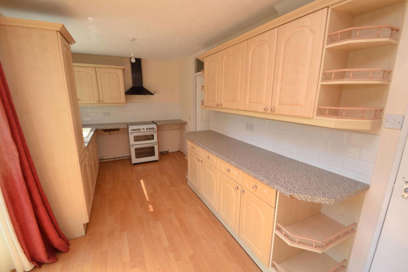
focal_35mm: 15
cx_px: 204
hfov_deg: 100.4
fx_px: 170
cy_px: 136
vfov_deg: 77.3
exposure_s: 1/125
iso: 220
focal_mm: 10
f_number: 5.6
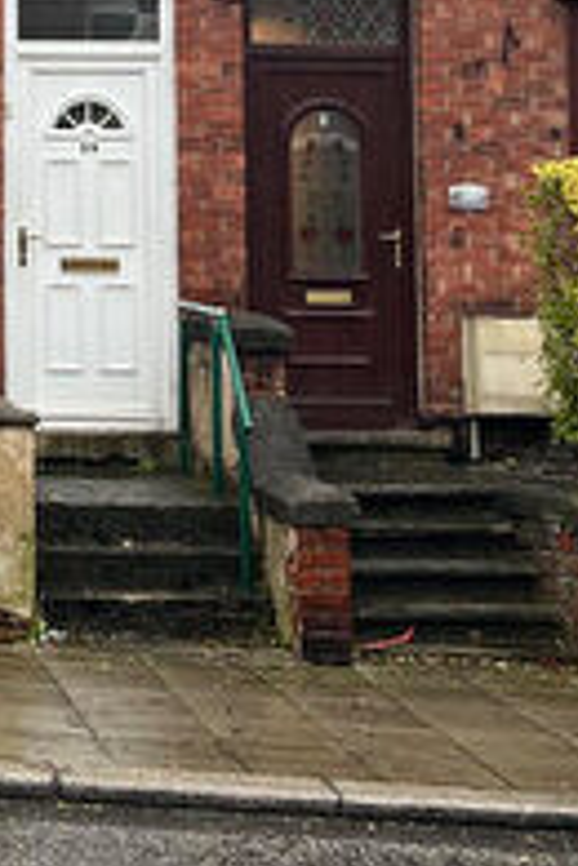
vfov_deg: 20.4
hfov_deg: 13.4
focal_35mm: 97
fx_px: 2336
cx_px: -236
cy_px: 11
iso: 40
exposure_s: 1/191
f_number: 1.5
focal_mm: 5.7
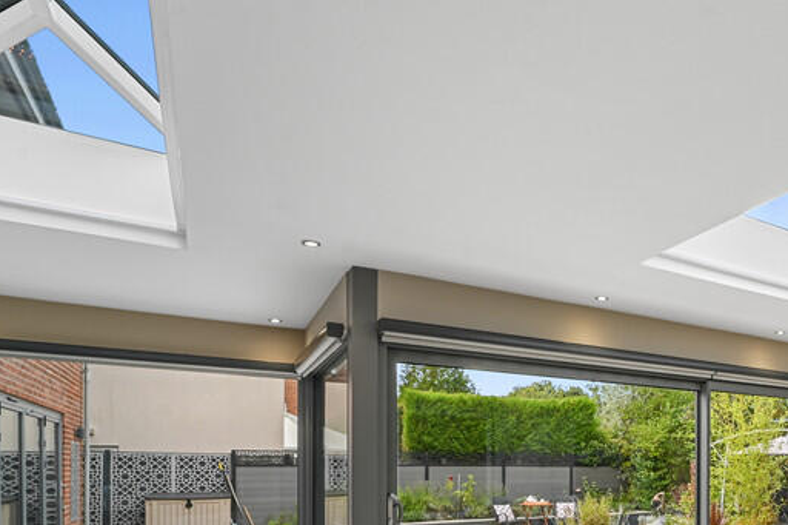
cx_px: 637
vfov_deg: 42.4
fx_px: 613
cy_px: 475
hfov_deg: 60.0
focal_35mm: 28
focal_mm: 14
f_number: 8
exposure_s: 1/13
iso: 400
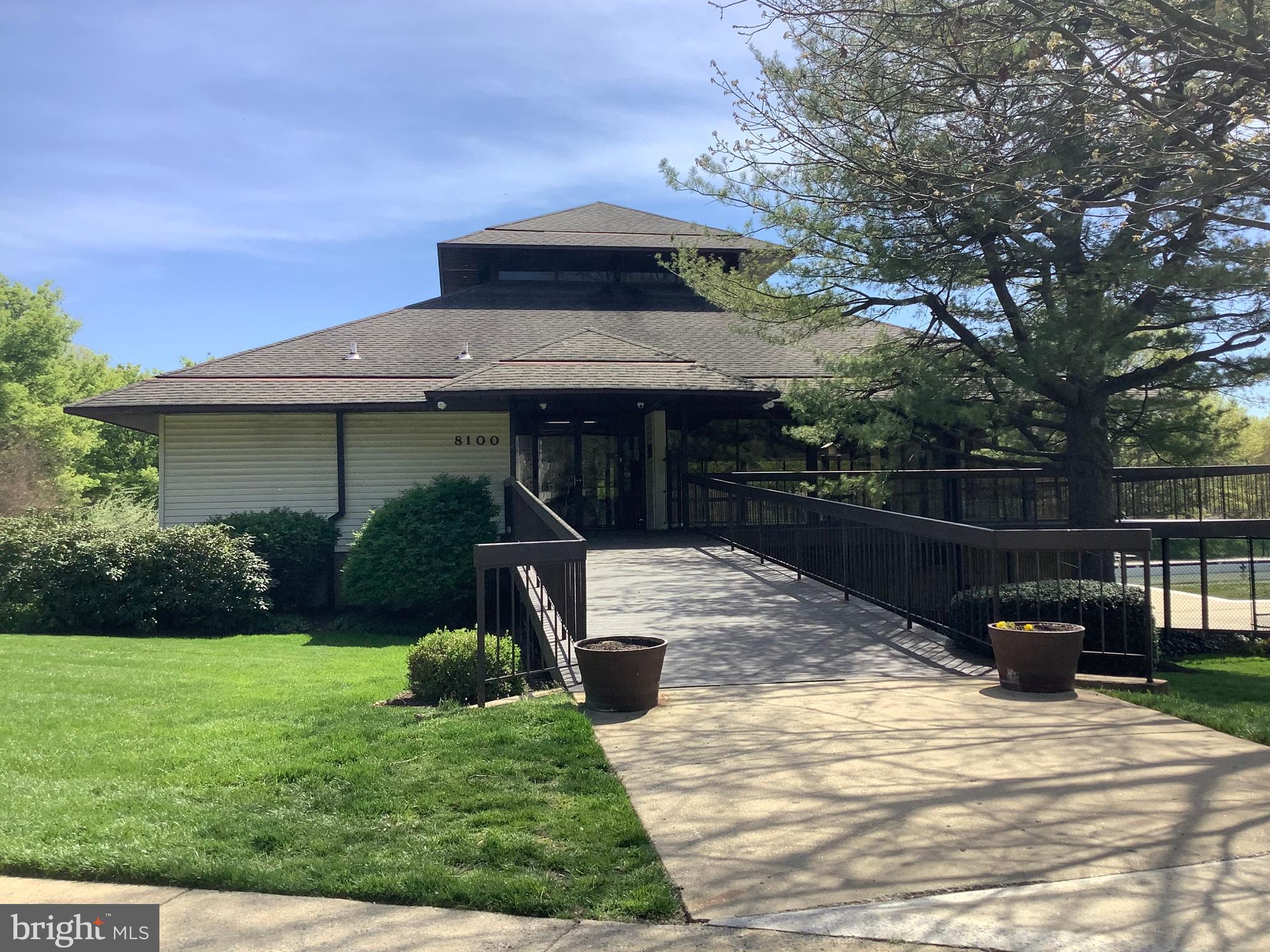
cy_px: 465
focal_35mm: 32
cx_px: 655
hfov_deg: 56.8
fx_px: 1174
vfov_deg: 44.2
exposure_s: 1/1058
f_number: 2.4
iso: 25
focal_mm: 3.3
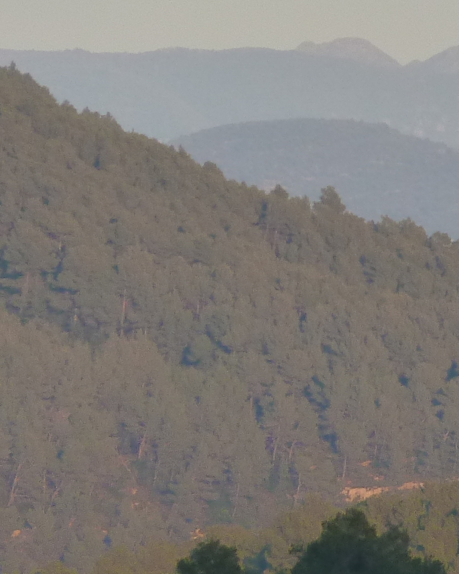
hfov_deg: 1.6
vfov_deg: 2.0
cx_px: 854
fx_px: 16106
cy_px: 328
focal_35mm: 948
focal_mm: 49.2
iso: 125
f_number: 4.9
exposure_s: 1/125
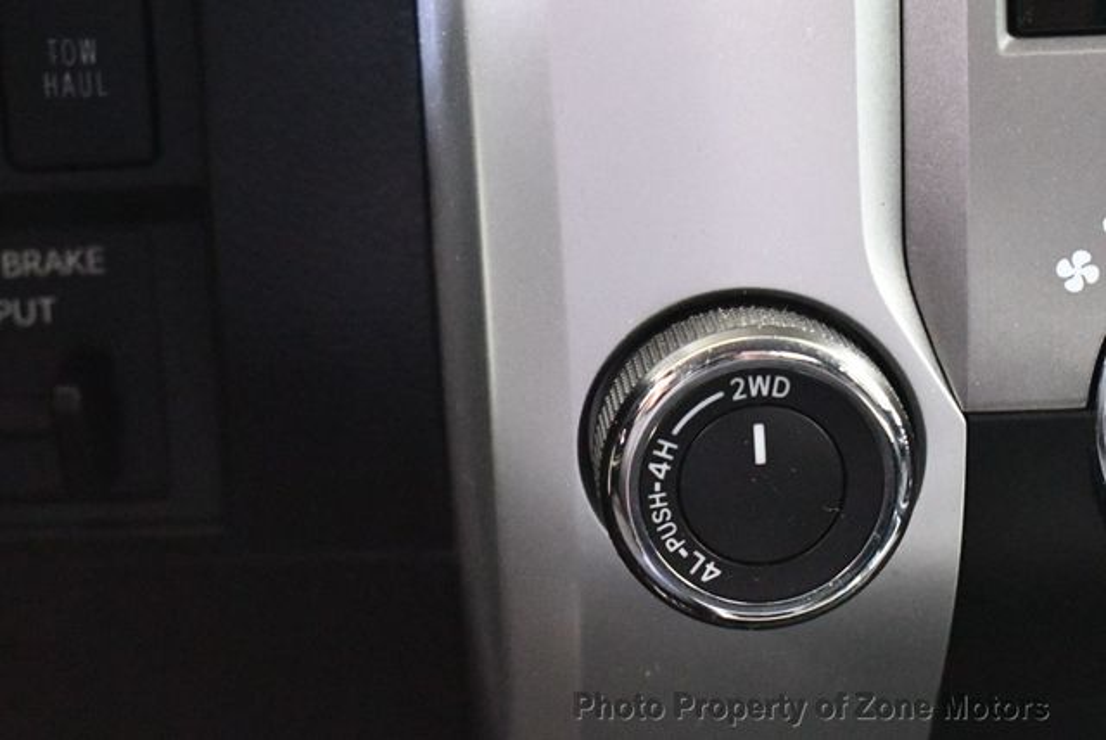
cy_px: 370
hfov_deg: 22.6
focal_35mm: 90
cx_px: 553
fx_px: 2767
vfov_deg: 15.2
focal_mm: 45
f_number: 5
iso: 12800
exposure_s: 1/30
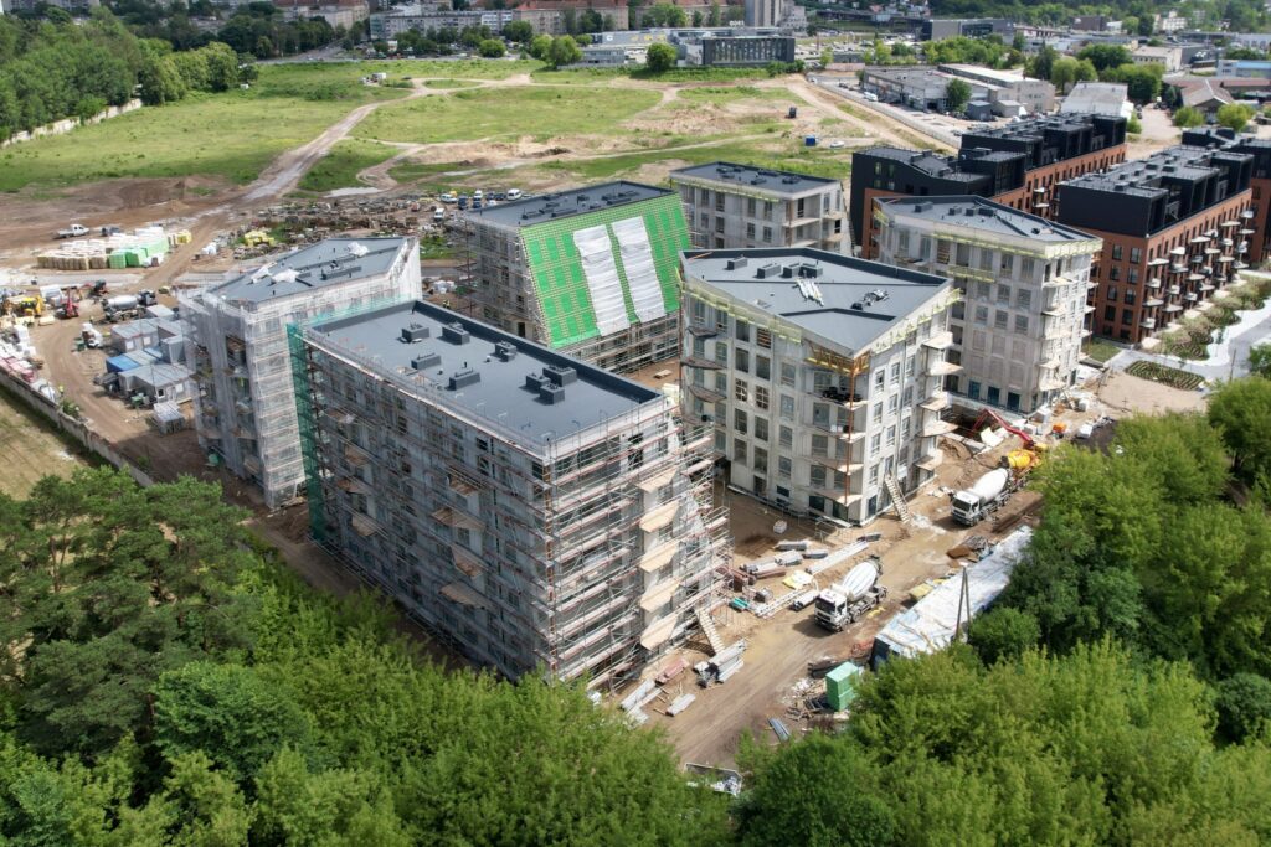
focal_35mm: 22
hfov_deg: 78.6
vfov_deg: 57.2
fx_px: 777
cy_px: 424
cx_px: 636
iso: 100
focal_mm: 8.38
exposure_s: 1/1250
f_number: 2.8
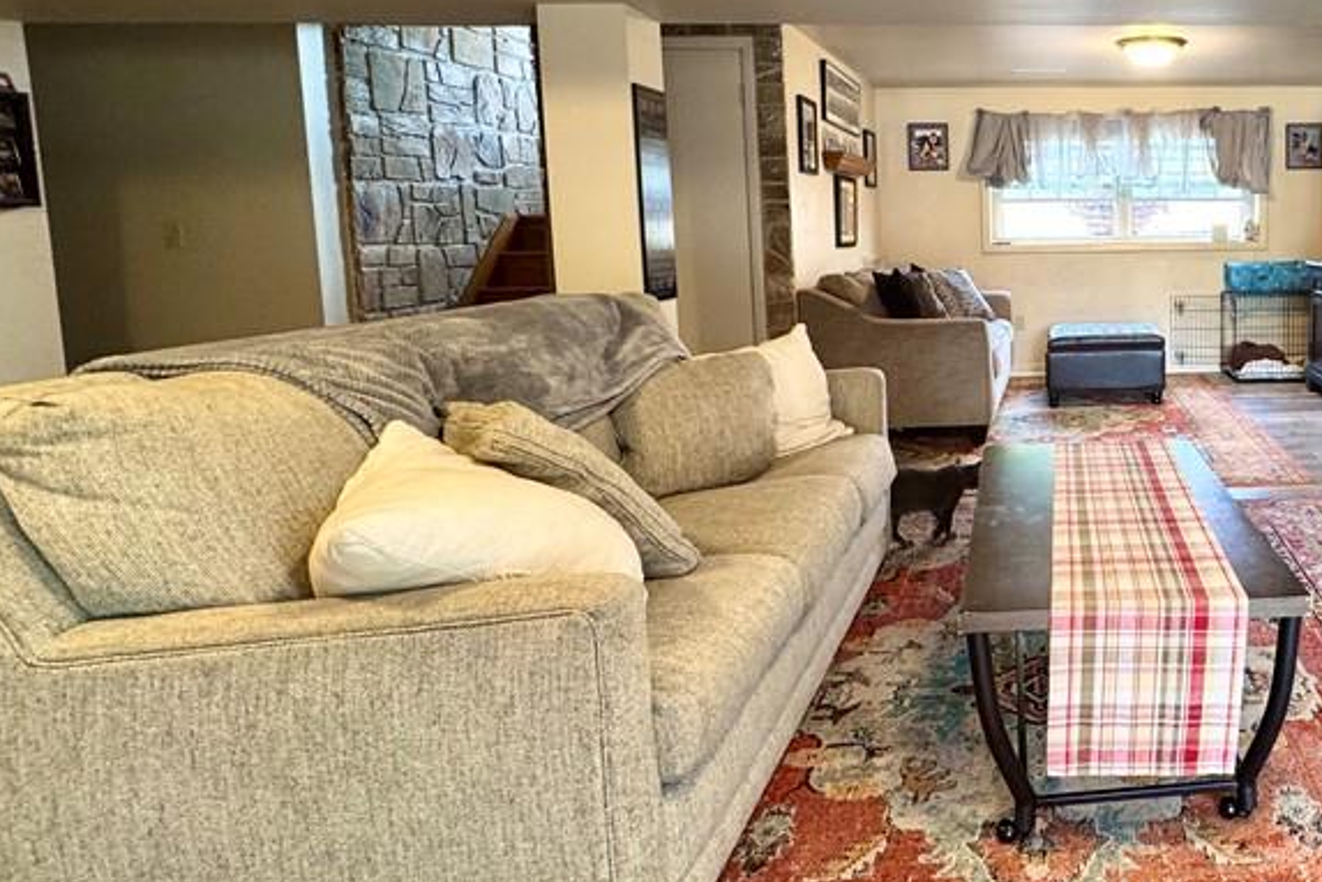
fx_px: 955
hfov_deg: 61.5
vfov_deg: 49.0
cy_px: 323
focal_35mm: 26
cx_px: 1121
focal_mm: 2.22
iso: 250
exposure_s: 1/60
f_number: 2.2
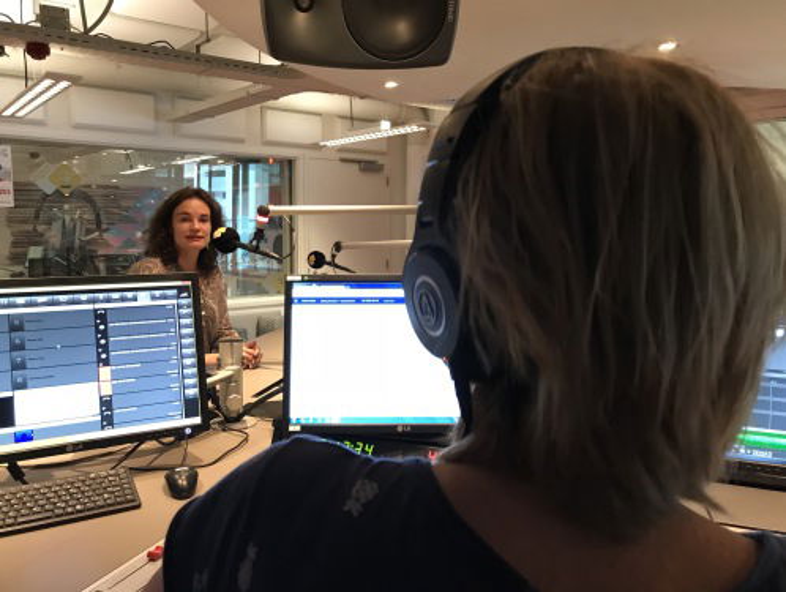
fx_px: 637
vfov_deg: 49.9
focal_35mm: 28
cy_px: 296
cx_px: 393
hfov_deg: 63.4
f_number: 1.8
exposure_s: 1/9
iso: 100
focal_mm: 3.99
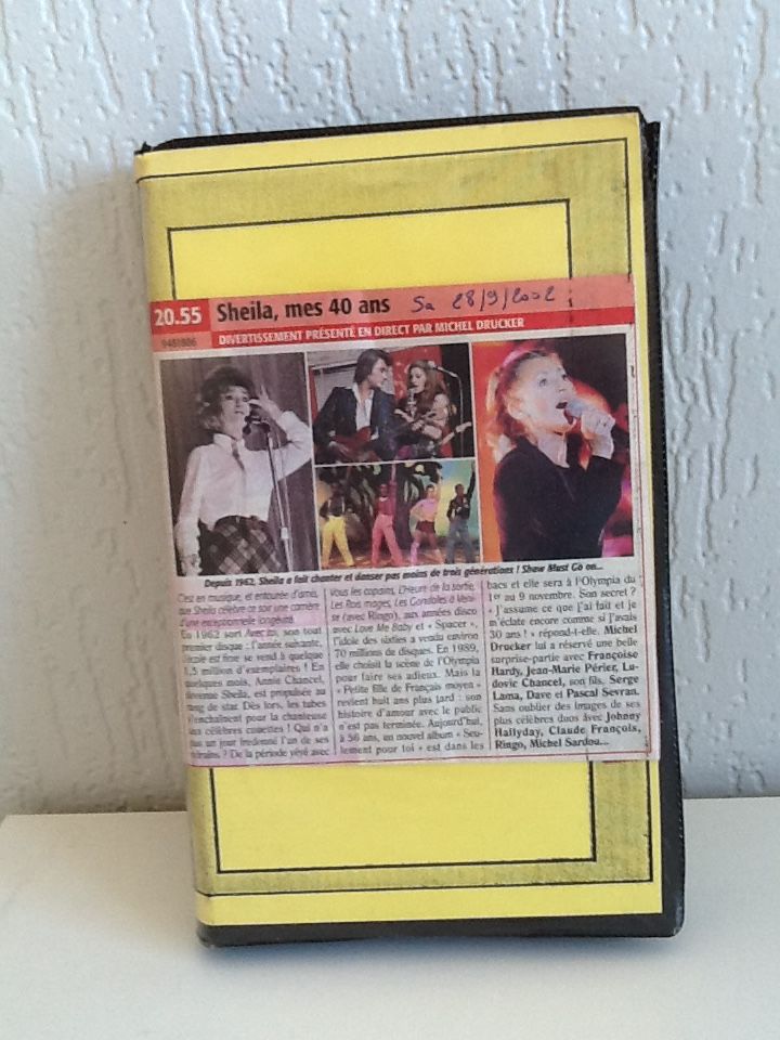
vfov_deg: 42.9
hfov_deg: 32.9
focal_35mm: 44
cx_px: 390
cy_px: 520
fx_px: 1322
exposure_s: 1/40
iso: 50
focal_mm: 2.03
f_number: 2.4
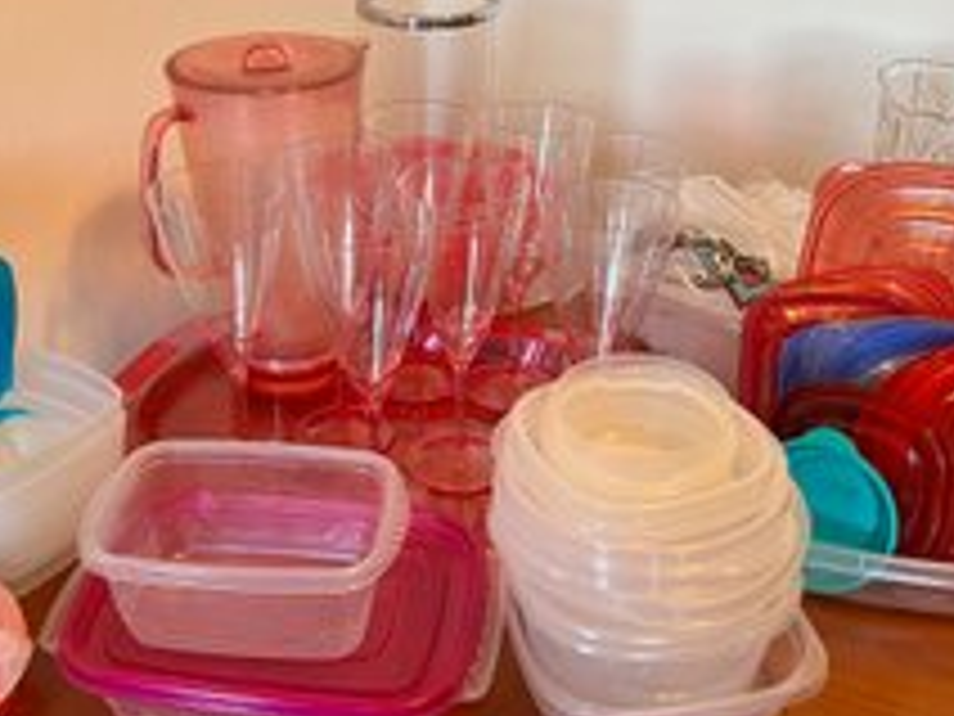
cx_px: 407
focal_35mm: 42
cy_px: 412
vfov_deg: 34.3
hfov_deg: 44.7
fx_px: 1157
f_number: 1.5
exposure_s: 1/60
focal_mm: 5.7
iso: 200
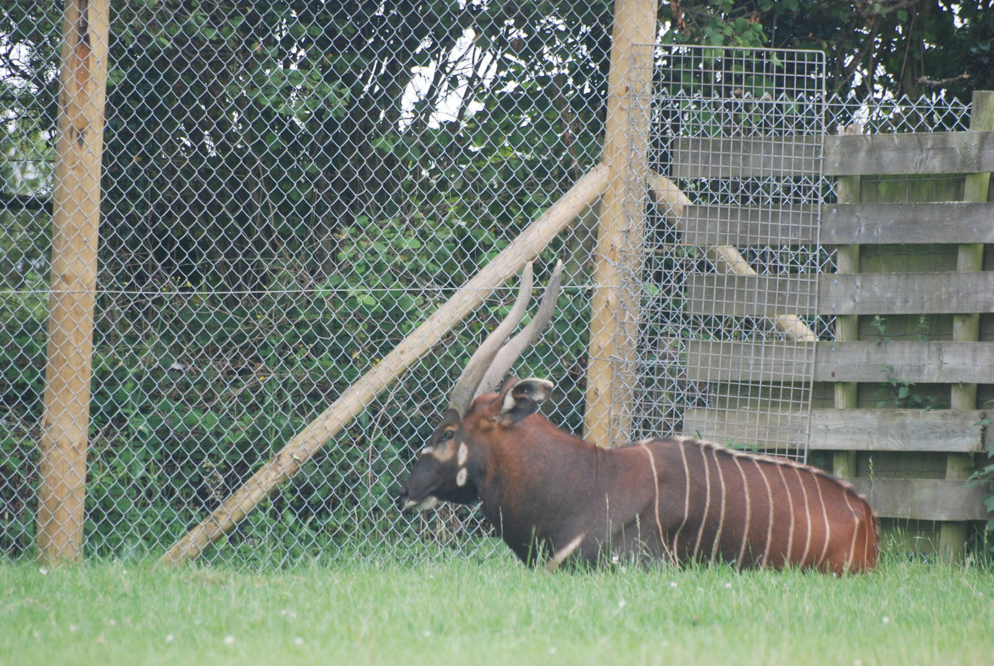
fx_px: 12440
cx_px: 497
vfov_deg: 3.1
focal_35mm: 450
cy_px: 333
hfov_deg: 4.6
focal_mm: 300
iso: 400
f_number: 5.6
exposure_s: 1/200
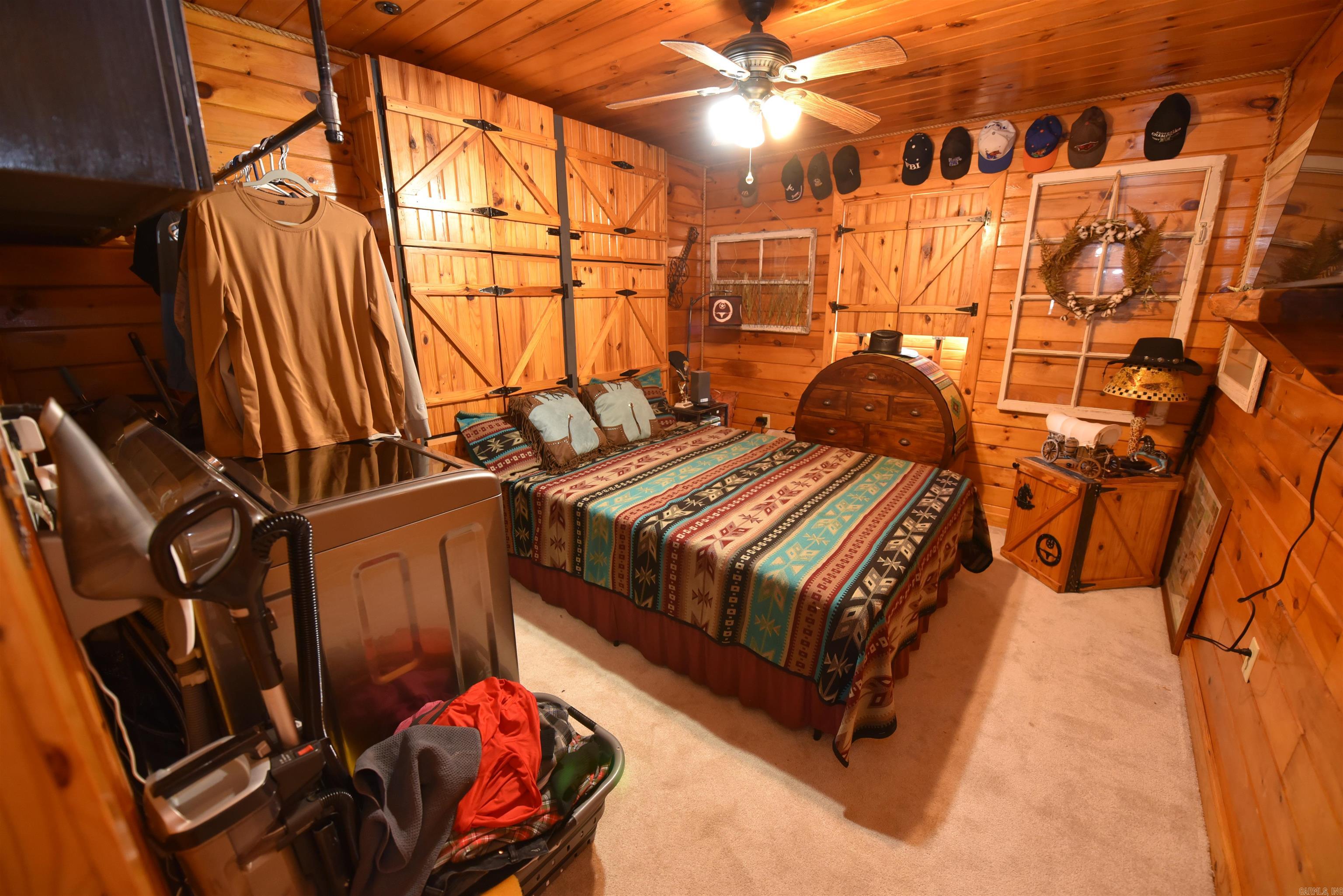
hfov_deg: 104.2
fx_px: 522
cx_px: 672
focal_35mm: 14
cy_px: 448
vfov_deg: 81.2
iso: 1800
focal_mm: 14
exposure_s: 1/60
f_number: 2.8
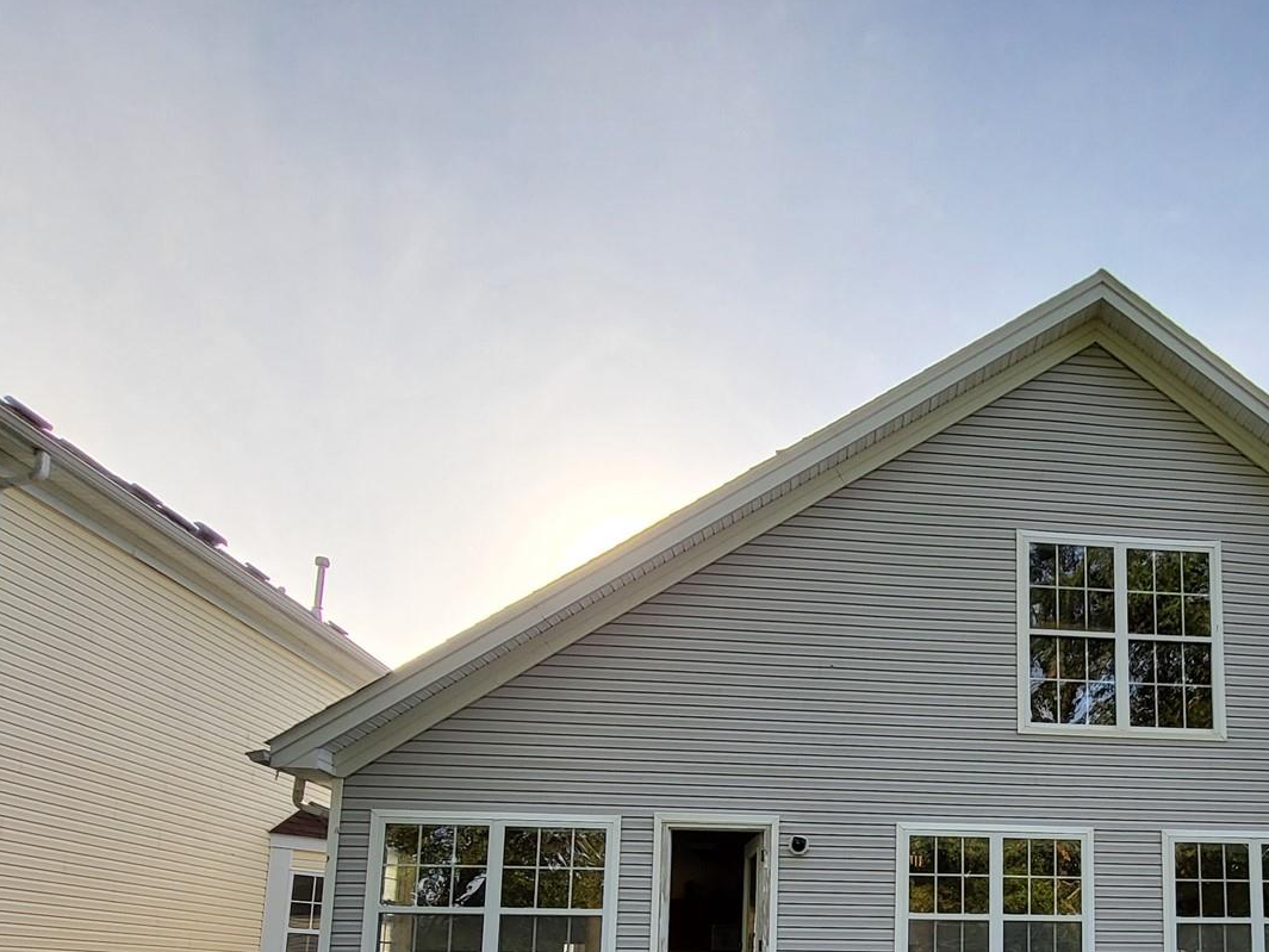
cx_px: 985
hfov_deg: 64.3
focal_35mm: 25
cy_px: 861
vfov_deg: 48.9
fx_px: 917
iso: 32
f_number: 2.2
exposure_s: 1/463
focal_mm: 1.74
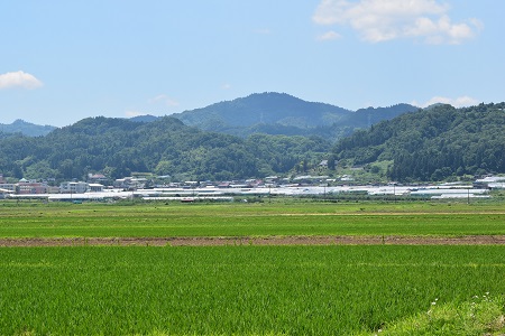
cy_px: 168
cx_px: 252
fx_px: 1641
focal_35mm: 117
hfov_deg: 17.5
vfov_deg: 11.7
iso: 360
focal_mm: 78
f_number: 11
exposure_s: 1/500
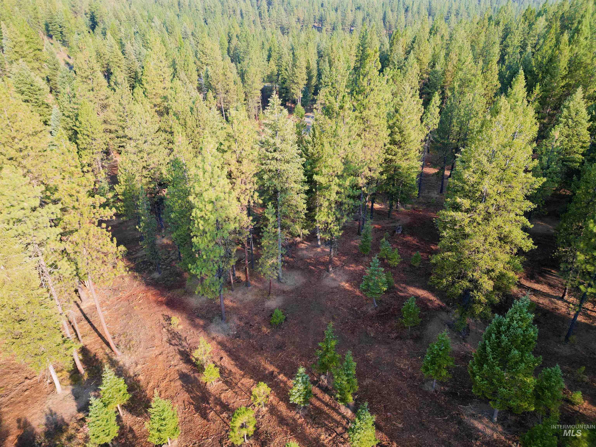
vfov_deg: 56.8
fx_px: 413
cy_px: 224
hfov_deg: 71.6
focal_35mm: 24
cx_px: 298
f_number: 1.7
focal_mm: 6.72
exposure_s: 1/640
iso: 110
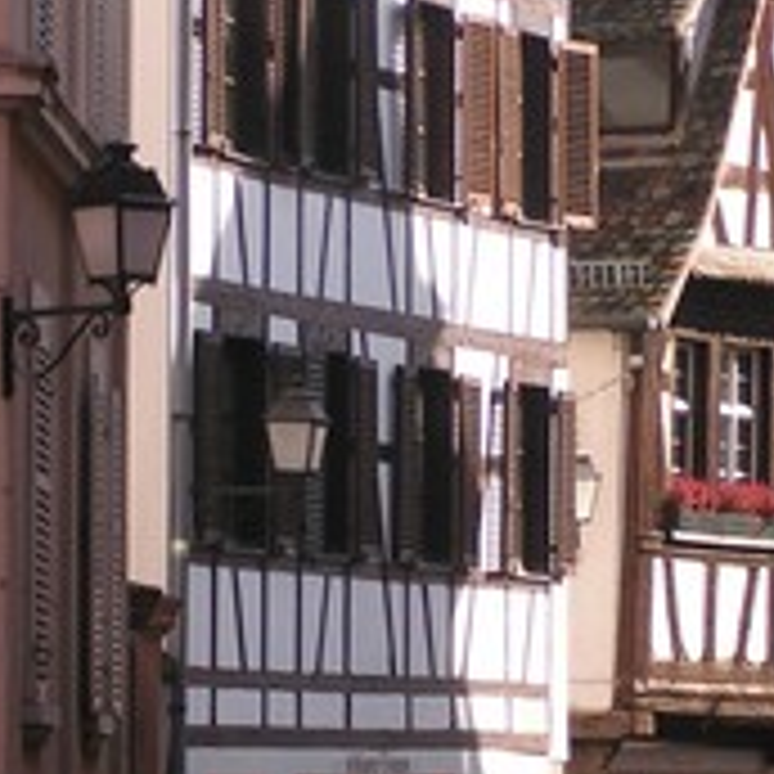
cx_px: 603
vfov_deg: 4.7
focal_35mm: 375
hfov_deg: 4.7
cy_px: 637
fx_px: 9486
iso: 50
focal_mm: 18.2
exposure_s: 1/200
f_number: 5
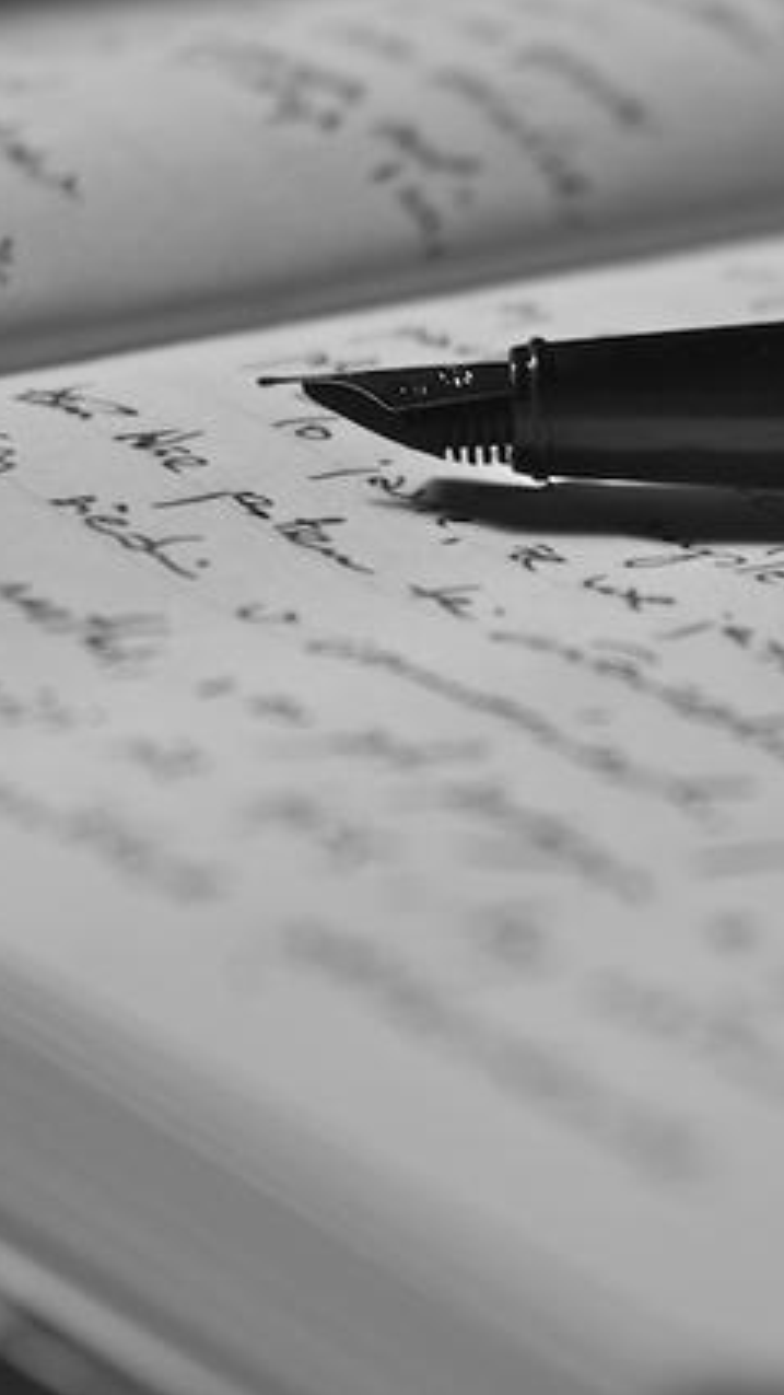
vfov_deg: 13.0
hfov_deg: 7.3
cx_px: 951
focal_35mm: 166
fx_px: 6136
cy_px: 698
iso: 200
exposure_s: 1/10
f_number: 4.5
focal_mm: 70
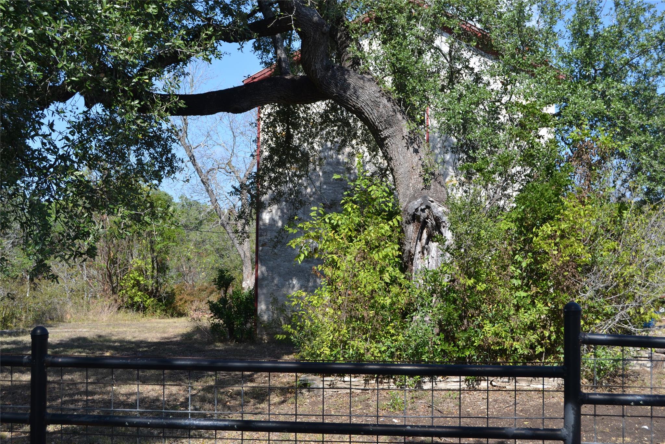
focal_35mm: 46
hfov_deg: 42.3
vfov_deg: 28.9
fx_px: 859
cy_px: 222
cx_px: 332
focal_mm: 31
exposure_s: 1/200
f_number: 7.1
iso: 100
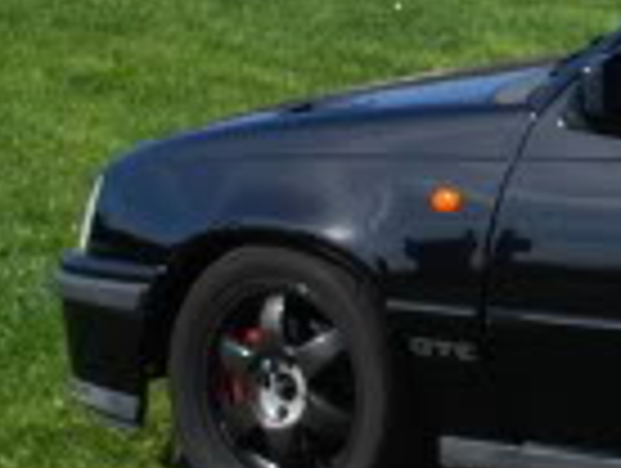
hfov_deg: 9.4
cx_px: 1141
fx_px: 3594
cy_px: -277
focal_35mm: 200
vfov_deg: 7.3
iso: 400
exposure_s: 1/3200
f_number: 4.5
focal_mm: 24
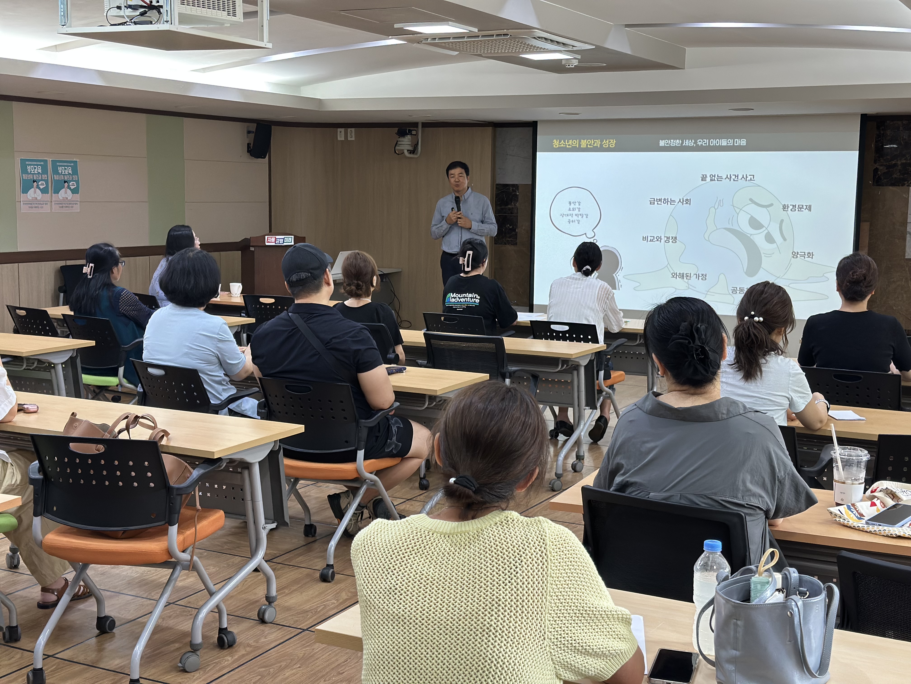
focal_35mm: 48
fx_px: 1263
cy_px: 342
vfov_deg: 30.3
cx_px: 456
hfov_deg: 39.7
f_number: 1.78
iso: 160
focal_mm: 6.86
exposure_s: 1/120
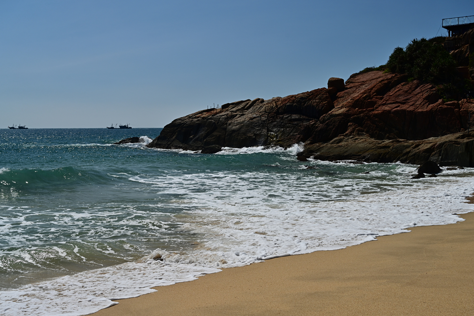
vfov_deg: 32.6
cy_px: 158
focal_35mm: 41
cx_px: 237
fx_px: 540
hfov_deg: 47.4
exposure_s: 1/1000
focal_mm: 41
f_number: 8
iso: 125
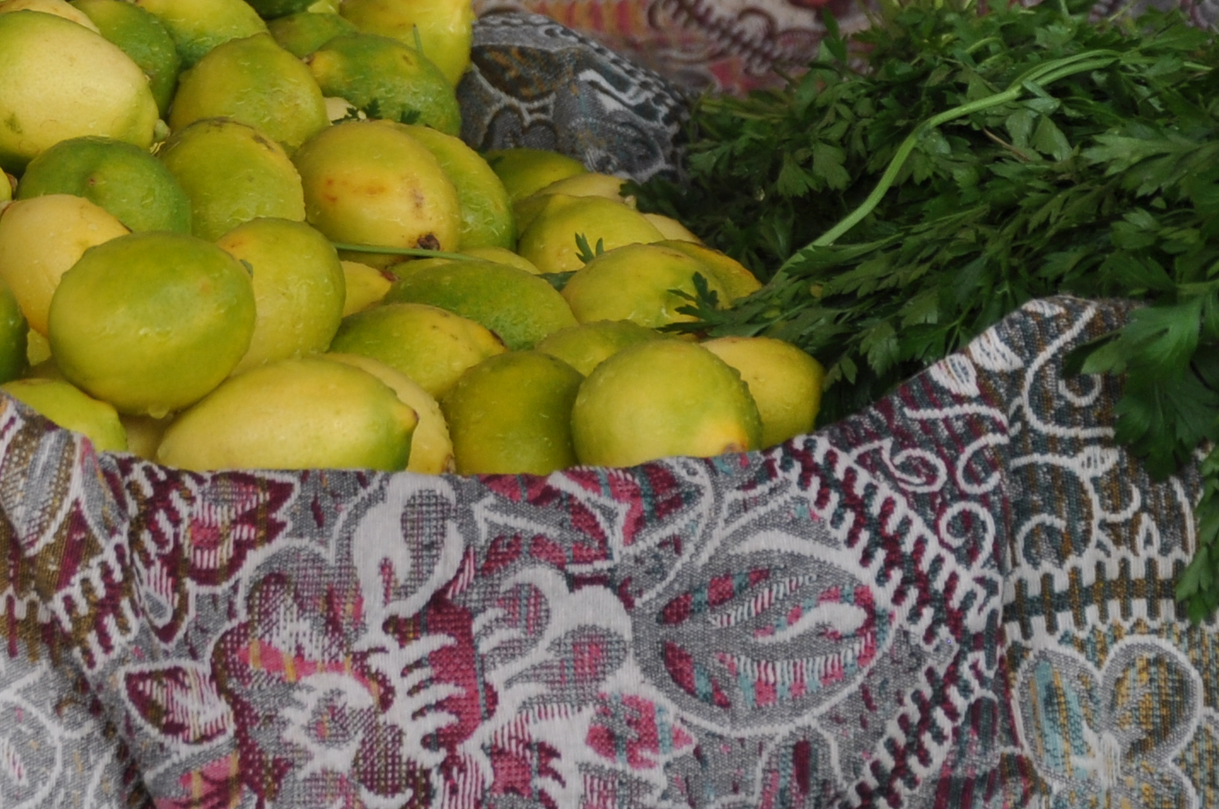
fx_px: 7609
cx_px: -379
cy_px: -148
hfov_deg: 9.0
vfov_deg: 6.1
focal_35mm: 225
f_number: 5.6
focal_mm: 50
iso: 220
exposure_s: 1/125
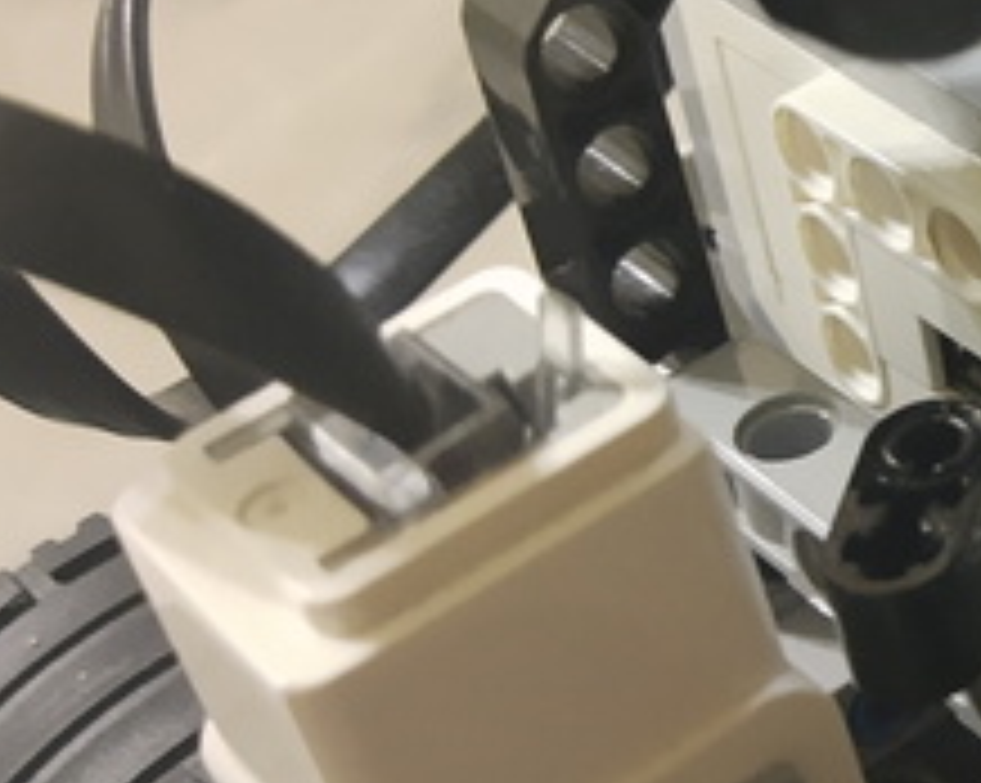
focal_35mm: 89
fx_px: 2582
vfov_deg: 17.2
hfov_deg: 18.3
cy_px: 272
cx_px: 1611
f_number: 1.8
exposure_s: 1/24
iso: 692
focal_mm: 3.95
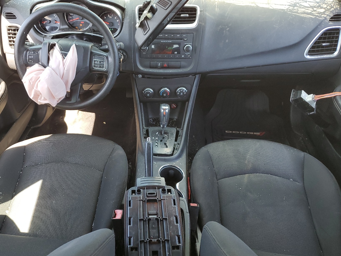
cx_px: 137
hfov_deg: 56.4
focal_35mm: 32
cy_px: 139
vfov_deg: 44.1
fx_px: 315
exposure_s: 1/120
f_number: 1.5
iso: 64
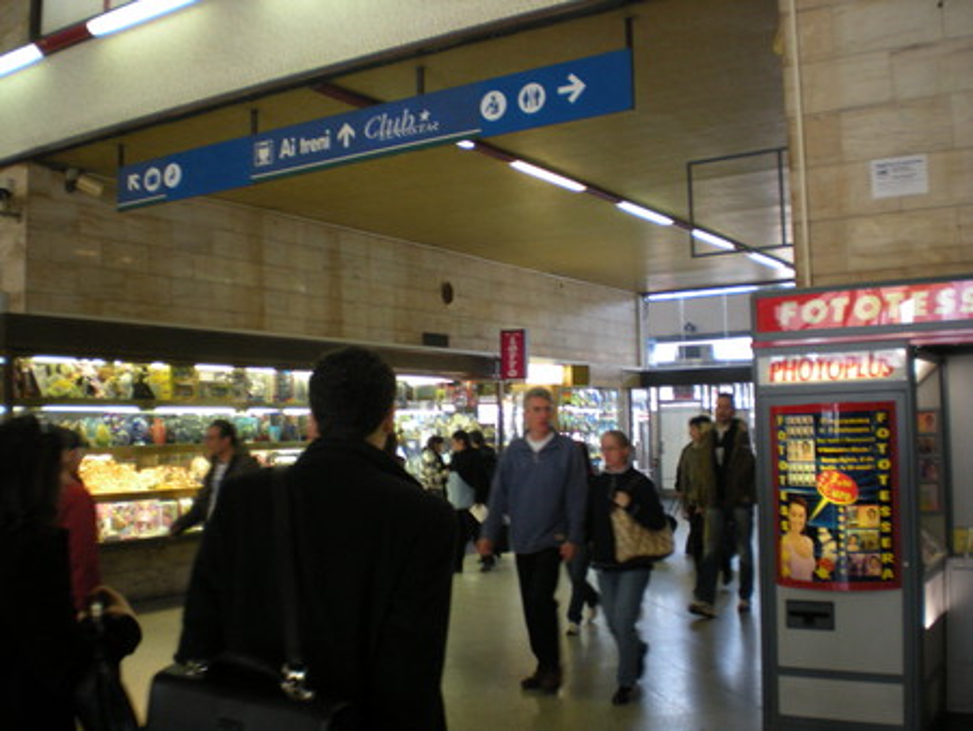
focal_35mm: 38
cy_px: 366
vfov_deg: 37.8
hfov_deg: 49.0
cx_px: 486
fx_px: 1069
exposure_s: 1/34.5
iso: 200
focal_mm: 6.3
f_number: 3.1
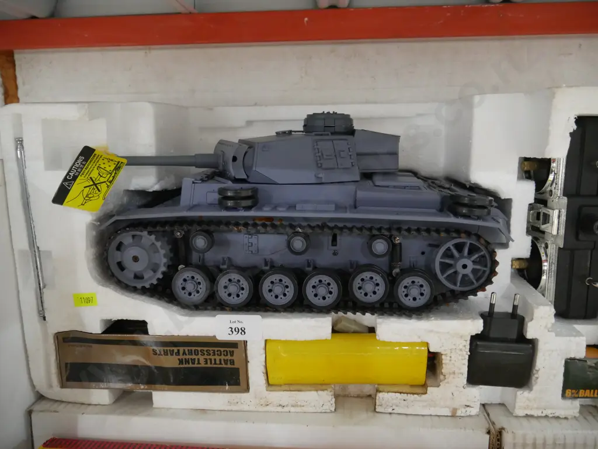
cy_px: 224
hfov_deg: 63.4
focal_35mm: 28
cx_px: 299
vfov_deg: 49.8
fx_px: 484
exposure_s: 1/60
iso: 2500
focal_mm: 14
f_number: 3.5
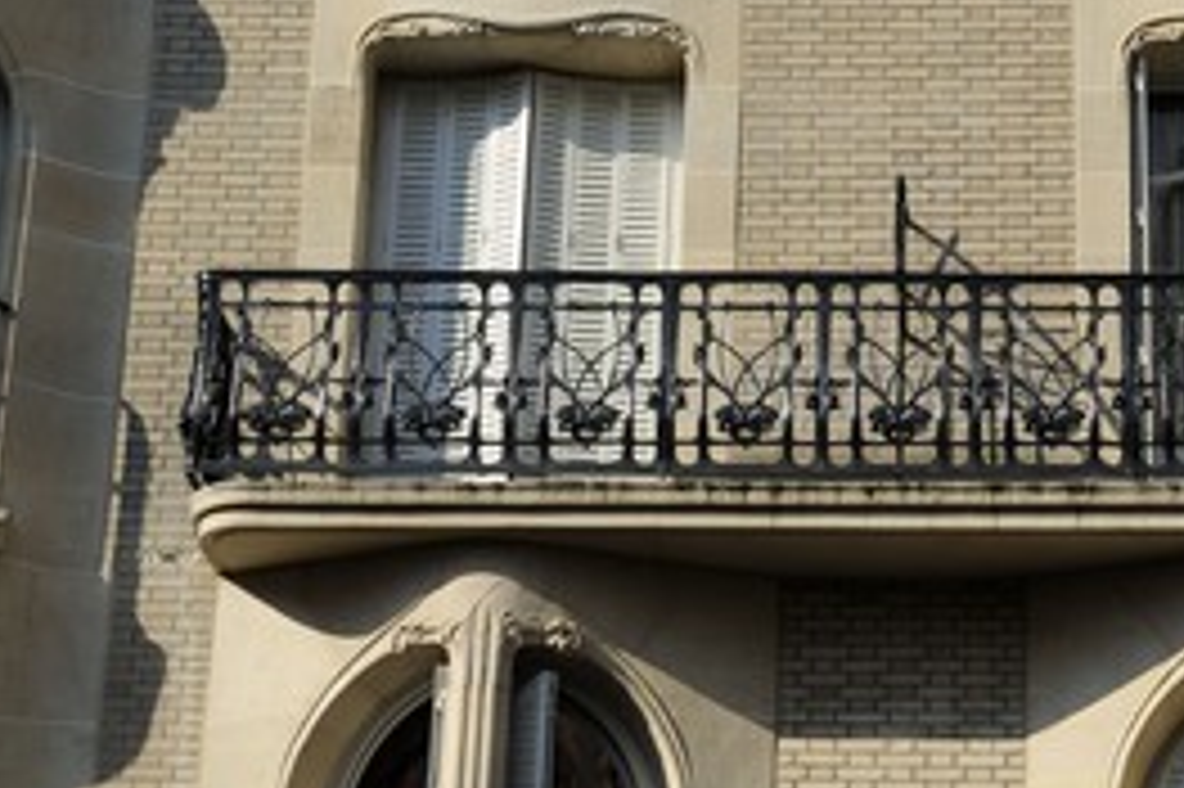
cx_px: 907
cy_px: 594
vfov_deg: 14.6
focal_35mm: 93
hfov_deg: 21.7
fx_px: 3057
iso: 200
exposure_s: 1/160
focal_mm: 58
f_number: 14
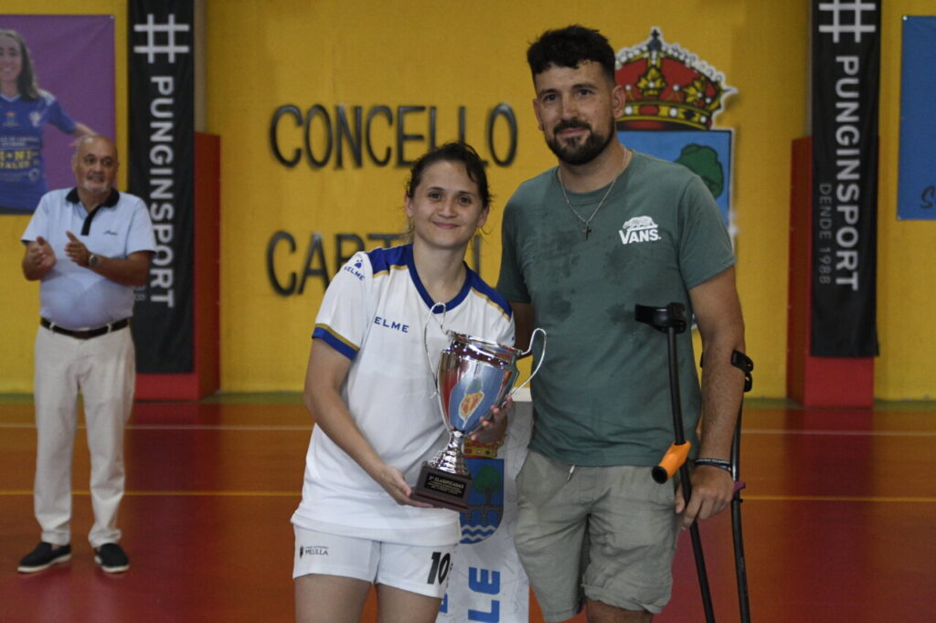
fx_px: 1637
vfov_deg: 21.6
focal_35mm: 63
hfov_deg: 31.9
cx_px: 468
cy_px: 312
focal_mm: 42
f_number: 2.8
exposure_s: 1/1000
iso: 4000
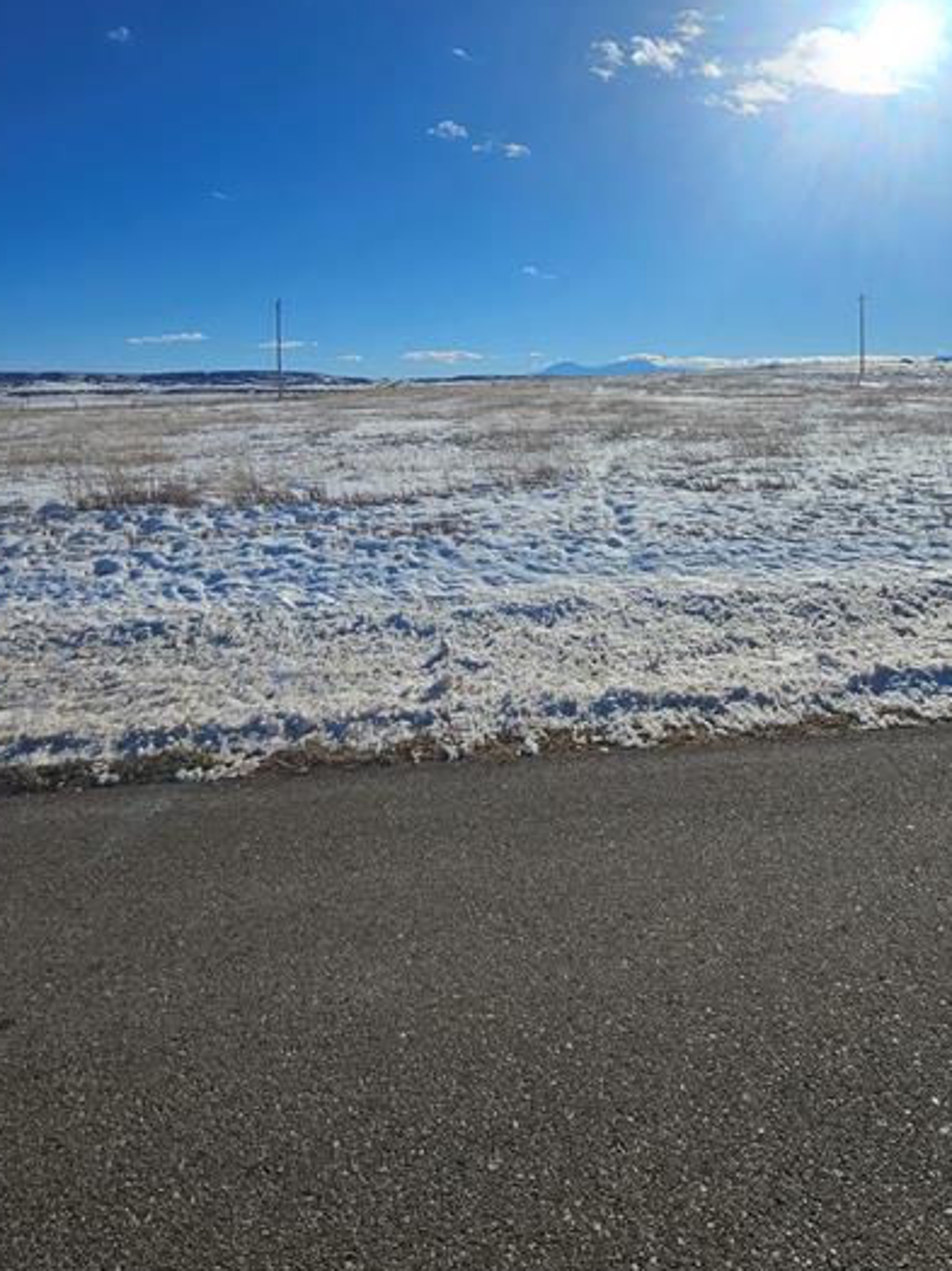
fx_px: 698
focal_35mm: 19
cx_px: 587
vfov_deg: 80.4
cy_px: 375
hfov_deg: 67.7
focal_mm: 2.2
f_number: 2.2
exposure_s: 1/9021
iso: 50
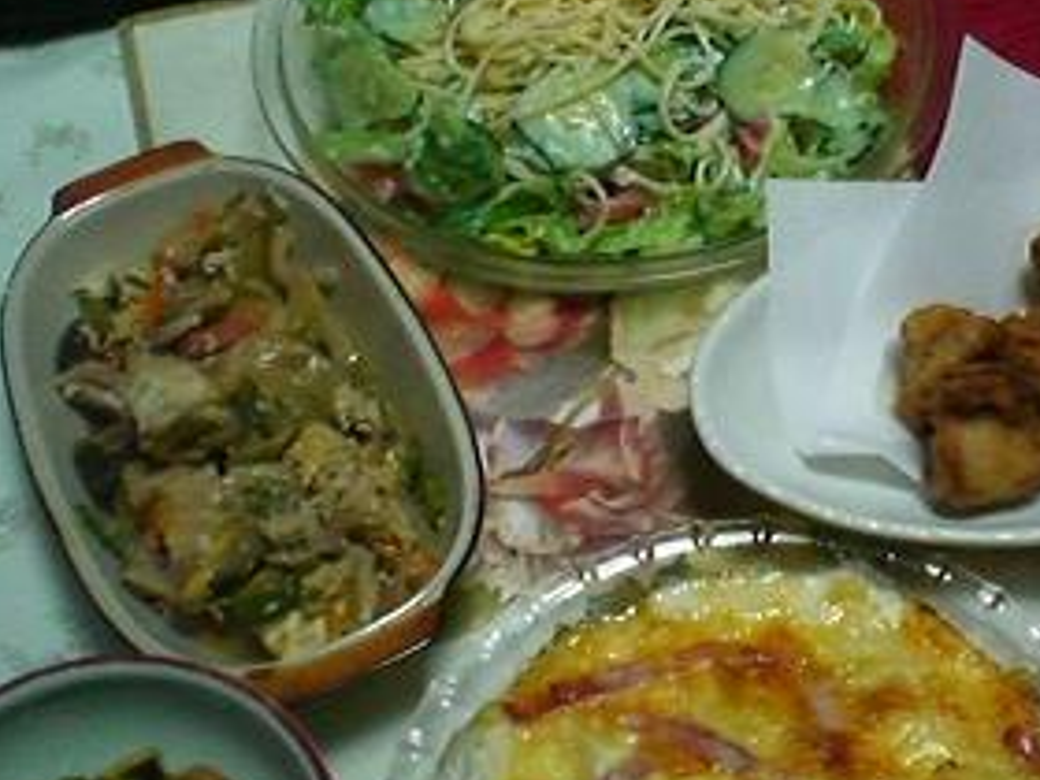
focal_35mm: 63
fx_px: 1893
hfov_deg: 30.2
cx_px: 787
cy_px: 349
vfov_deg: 23.3
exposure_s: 1/80
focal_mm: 6.3
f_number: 3.1
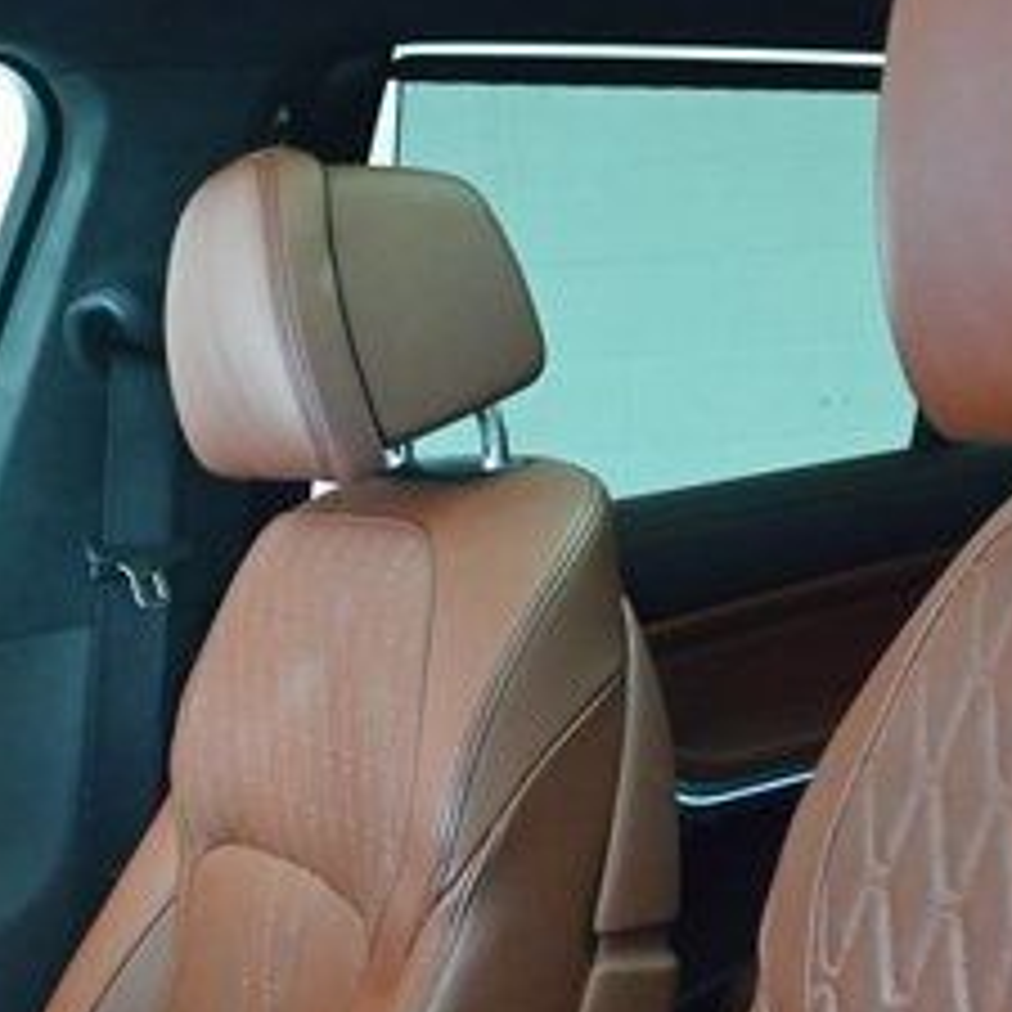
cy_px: 340
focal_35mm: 58
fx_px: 1918
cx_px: 927
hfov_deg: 28.3
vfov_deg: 29.4
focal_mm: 24
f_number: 5.6
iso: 16000
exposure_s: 1/60
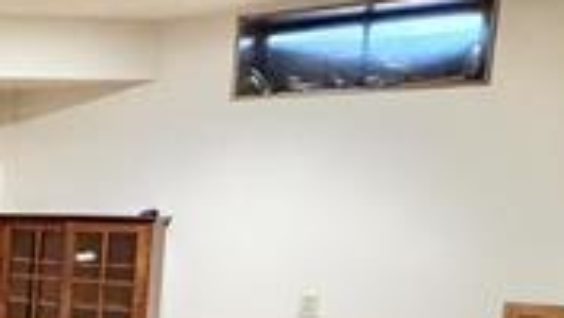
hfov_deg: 27.6
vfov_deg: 21.2
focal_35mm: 55
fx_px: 823
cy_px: 308
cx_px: -258
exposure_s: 1/60
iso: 1000
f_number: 2.2
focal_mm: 2.22
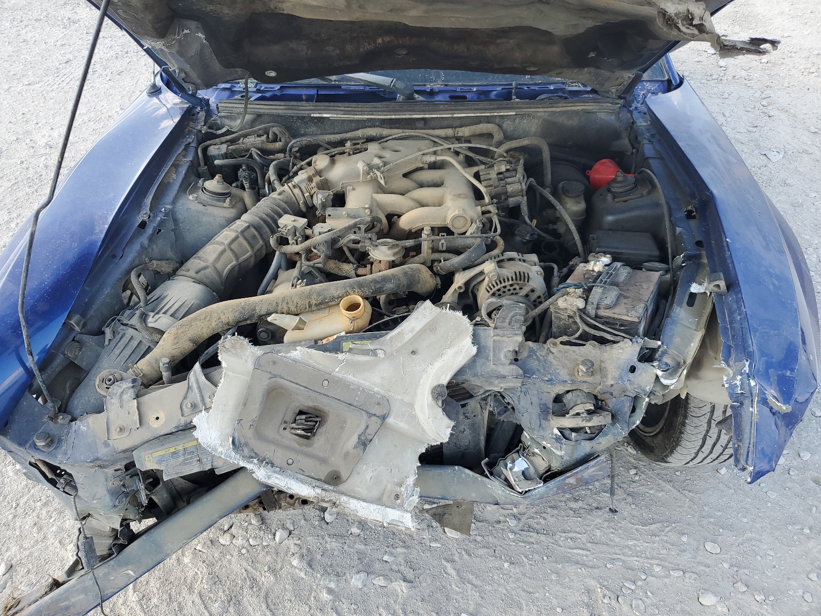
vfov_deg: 53.1
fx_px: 617
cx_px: 410
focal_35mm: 26
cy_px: 308
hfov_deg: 67.3
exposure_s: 1/455
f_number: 1.5
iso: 50
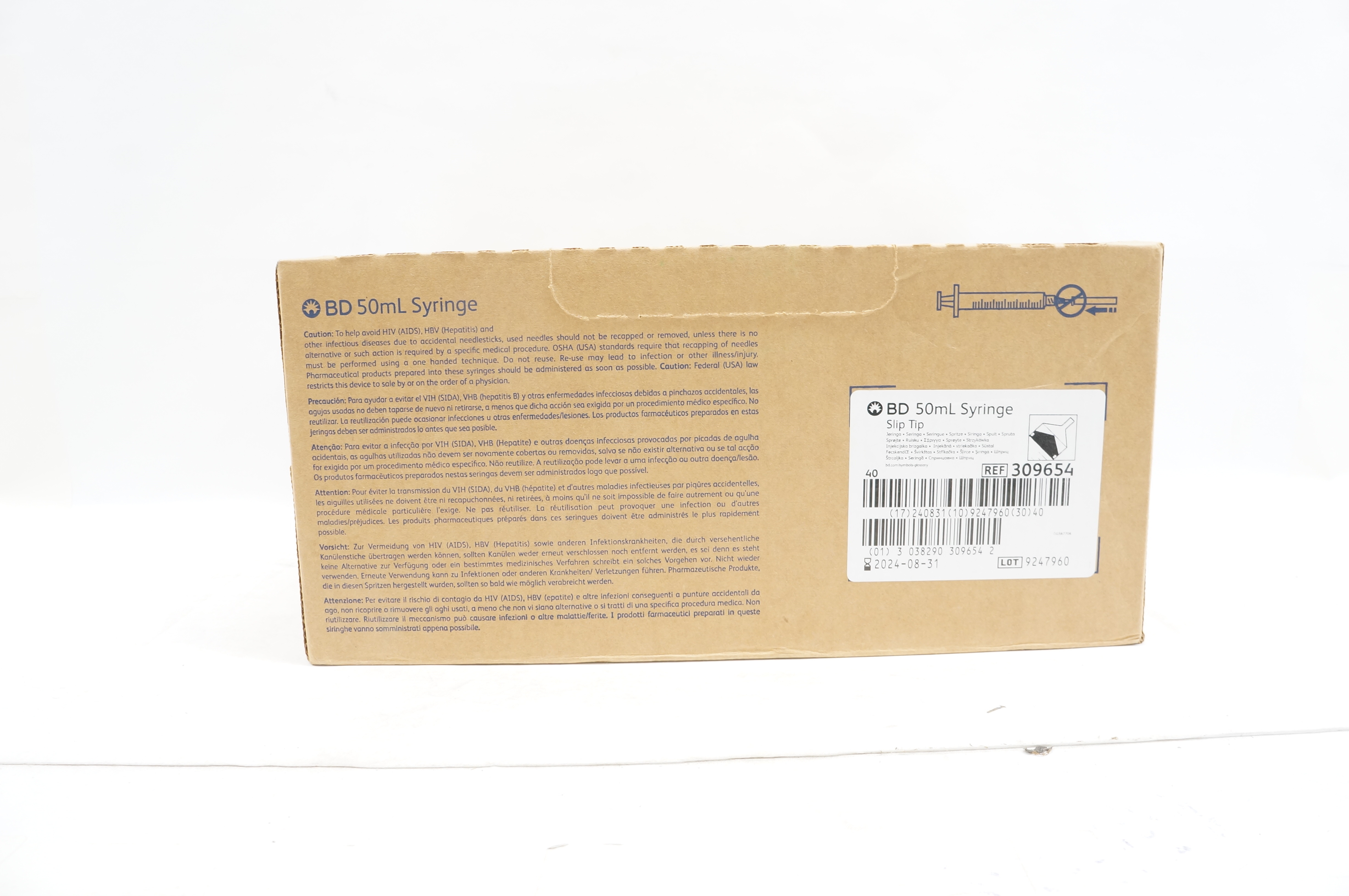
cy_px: 448
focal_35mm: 27
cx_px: 674
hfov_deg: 67.4
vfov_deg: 47.8
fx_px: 1011
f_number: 8
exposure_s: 1/30
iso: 800
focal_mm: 18
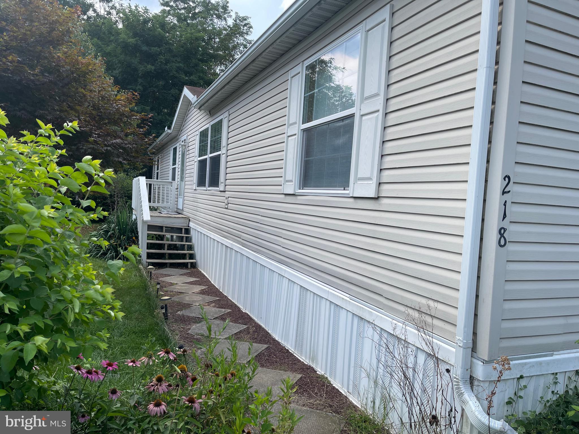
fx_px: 435
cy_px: 217
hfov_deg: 67.3
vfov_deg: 53.1
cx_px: 290
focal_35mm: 26
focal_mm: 5.1
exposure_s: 1/1252
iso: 32
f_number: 1.6
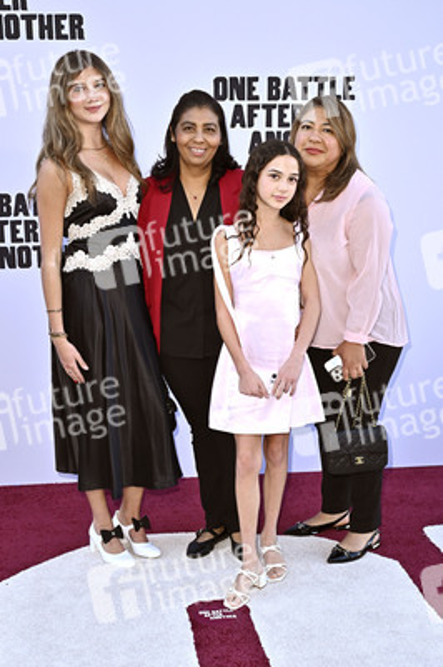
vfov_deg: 44.5
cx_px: 222
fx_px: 814
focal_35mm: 44
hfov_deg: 30.5
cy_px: 334
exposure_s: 1/320
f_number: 5
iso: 800
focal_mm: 44
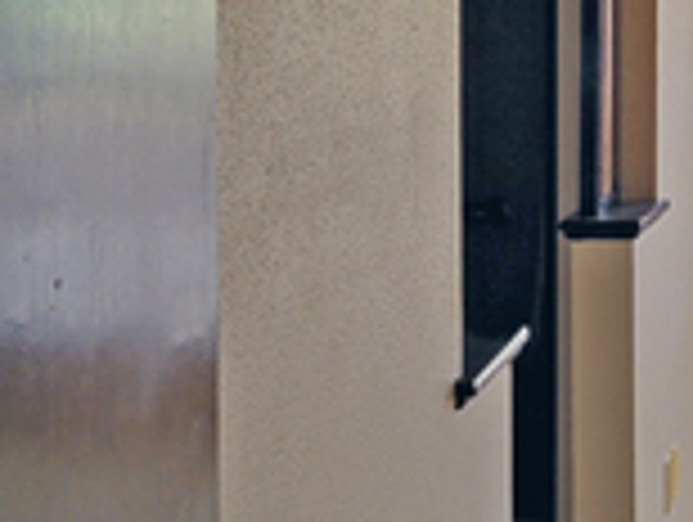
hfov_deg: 17.3
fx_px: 2165
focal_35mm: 108
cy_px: -14
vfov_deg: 13.5
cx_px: 860
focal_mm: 5.4
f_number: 1.8
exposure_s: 1/120
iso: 200
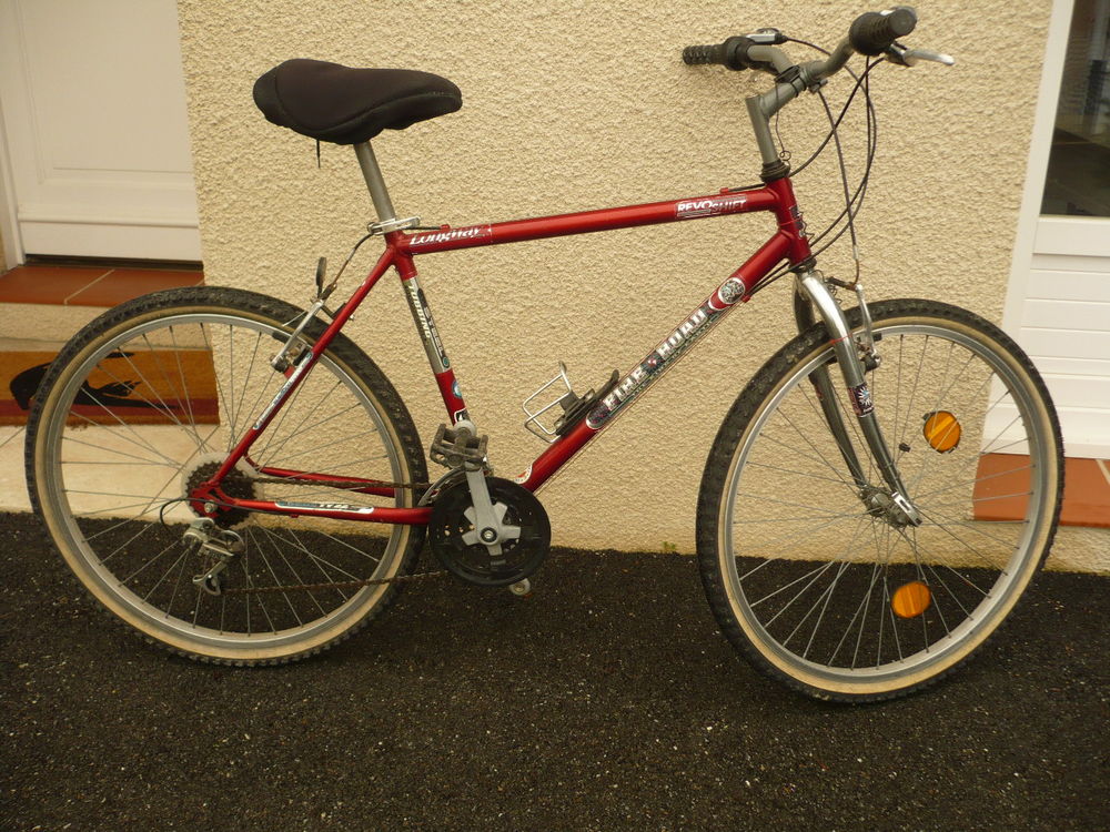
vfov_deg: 40.7
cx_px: 555
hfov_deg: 52.6
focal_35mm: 35
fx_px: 1122
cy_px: 416
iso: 100
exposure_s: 1/125
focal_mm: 5.8
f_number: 2.8
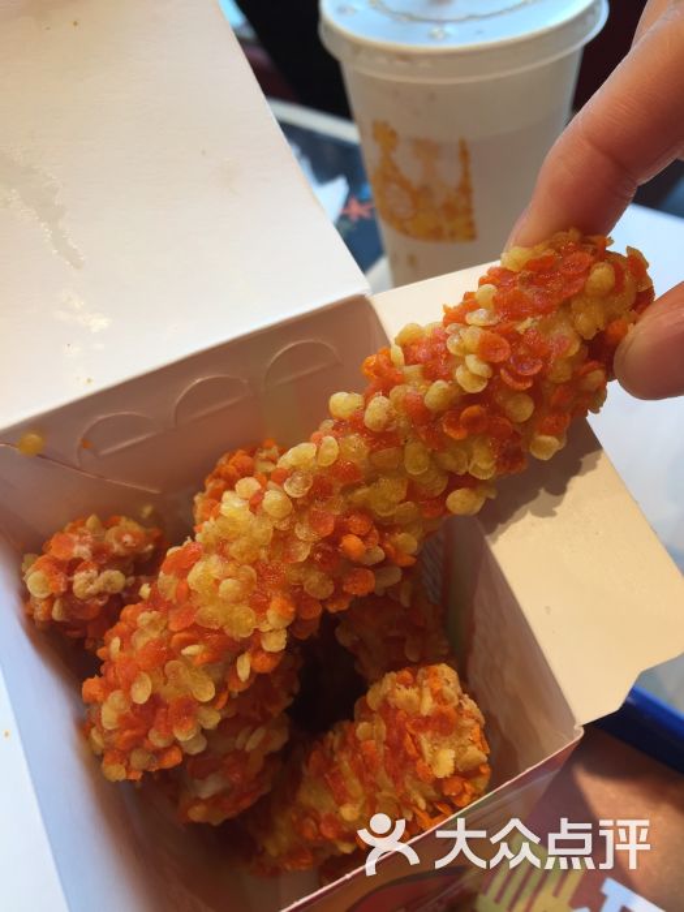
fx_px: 764
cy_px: 456
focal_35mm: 29
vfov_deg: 61.7
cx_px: 342
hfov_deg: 48.2
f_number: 2.2
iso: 40
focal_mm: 4.15
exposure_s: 1/50
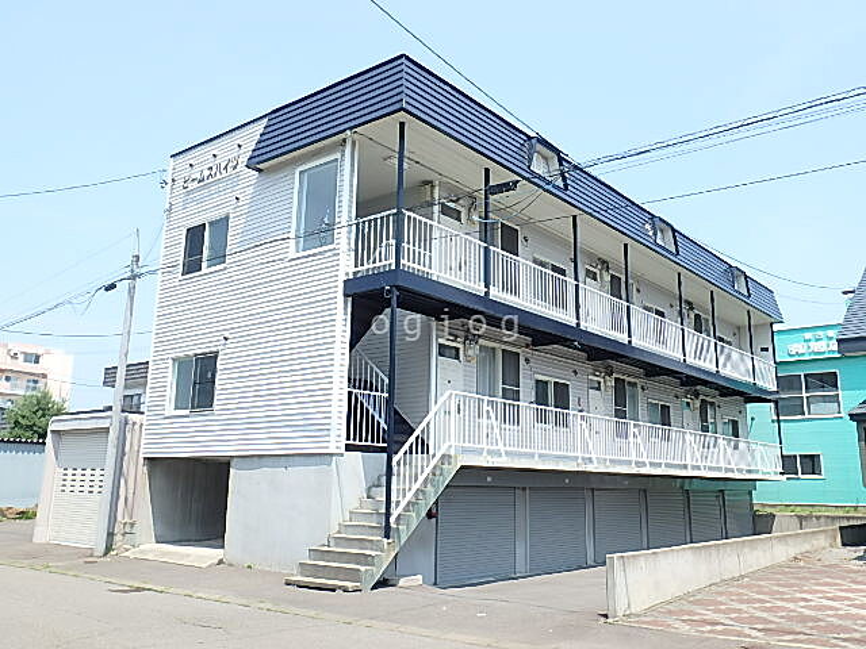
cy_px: 324
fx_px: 776
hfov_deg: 58.4
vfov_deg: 45.4
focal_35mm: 31
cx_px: 433
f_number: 4.7
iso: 125
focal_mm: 5.6
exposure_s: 1/400
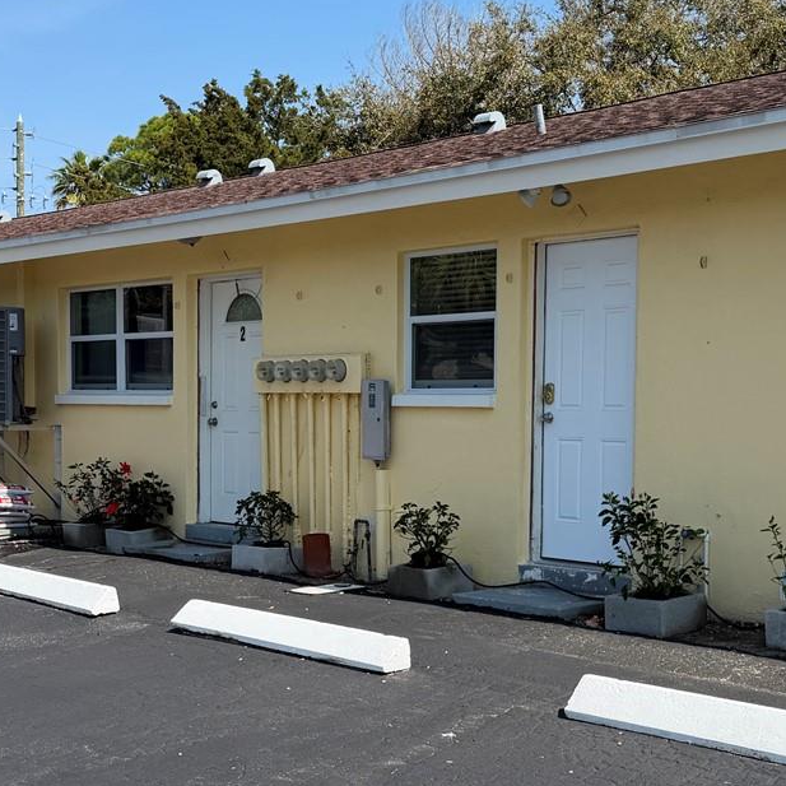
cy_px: 473
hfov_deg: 31.1
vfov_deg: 31.0
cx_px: 391
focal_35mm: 55
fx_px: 1413
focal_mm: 6.76
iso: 100
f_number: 1.78
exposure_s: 1/4405
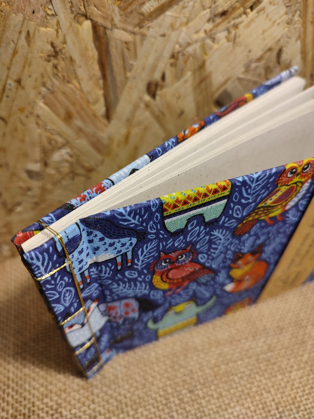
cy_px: 210
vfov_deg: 69.4
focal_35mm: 25
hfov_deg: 54.9
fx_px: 302
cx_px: 157
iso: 290
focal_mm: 6.04
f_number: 1.9
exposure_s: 1/33
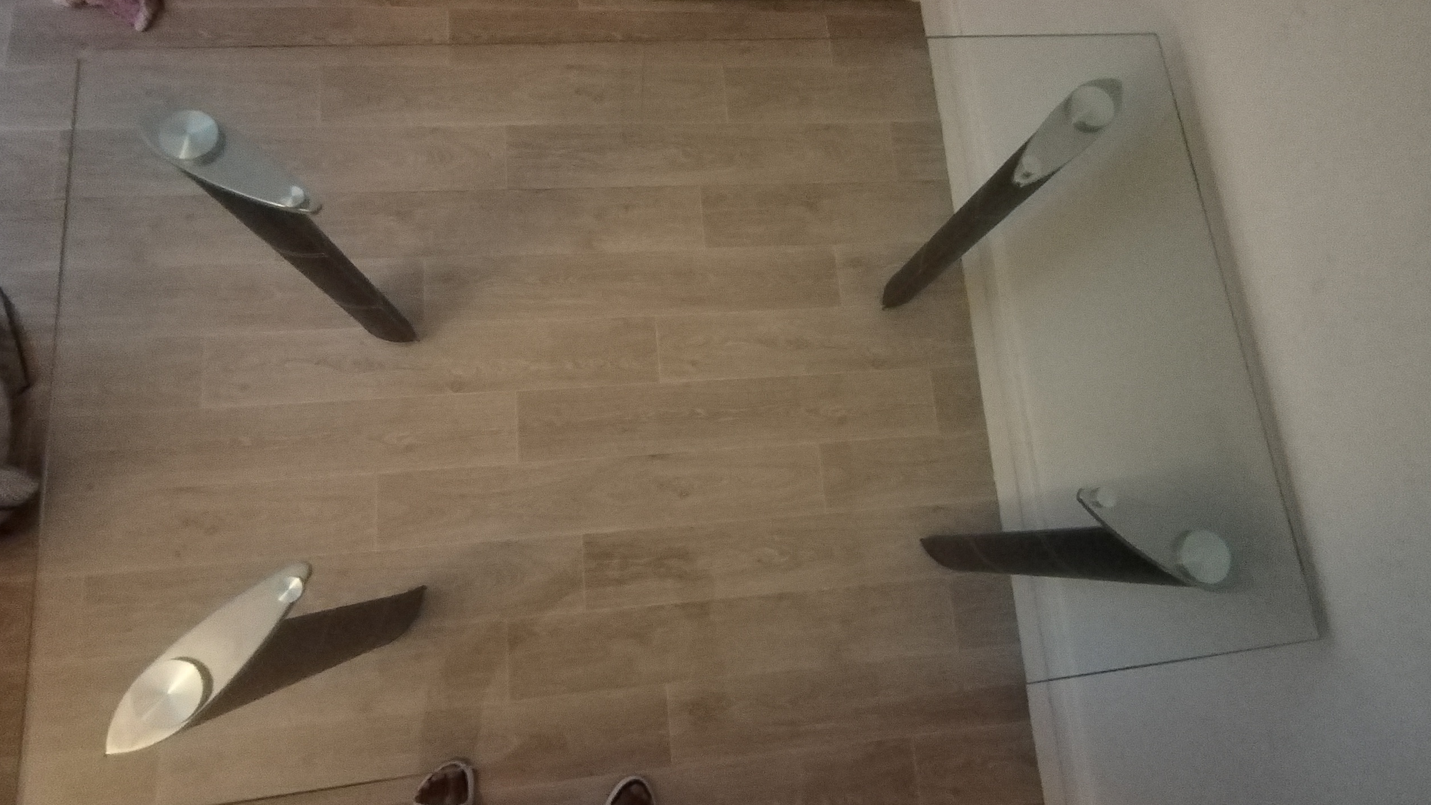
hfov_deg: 89.6
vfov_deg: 58.3
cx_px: 708
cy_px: 408
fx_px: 721
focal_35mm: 19
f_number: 2.2
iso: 1286
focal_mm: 1.42
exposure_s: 1/20
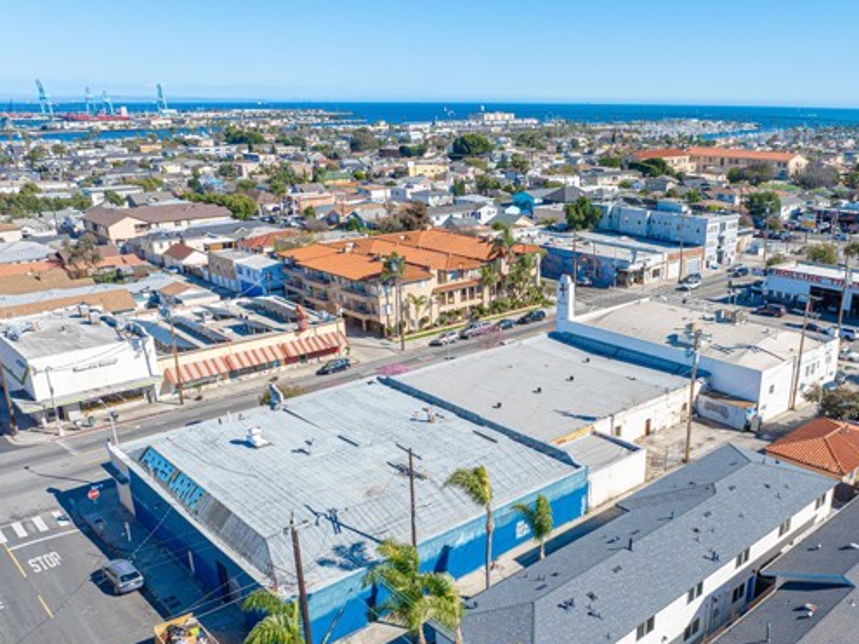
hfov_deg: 57.5
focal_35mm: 31
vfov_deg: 45.1
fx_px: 769
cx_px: 545
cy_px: 400
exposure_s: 1/2000
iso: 110
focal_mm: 12.29
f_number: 2.8
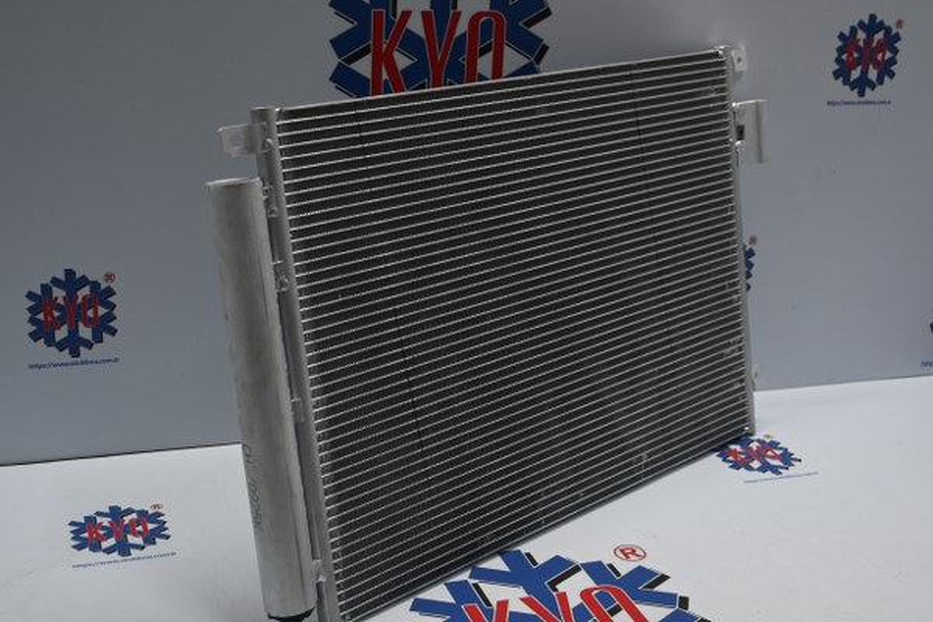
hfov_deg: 40.0
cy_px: 311
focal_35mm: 50
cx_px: 466
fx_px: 1283
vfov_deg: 27.3
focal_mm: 33
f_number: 5
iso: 400
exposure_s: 1/50
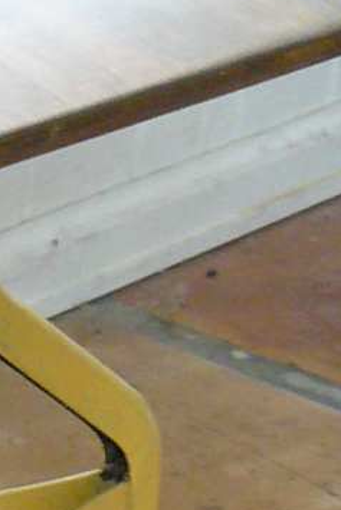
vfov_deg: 9.5
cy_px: 46
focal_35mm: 216
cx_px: -462
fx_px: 3066
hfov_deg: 6.1
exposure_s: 1/25
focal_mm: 6
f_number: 2.8
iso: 200
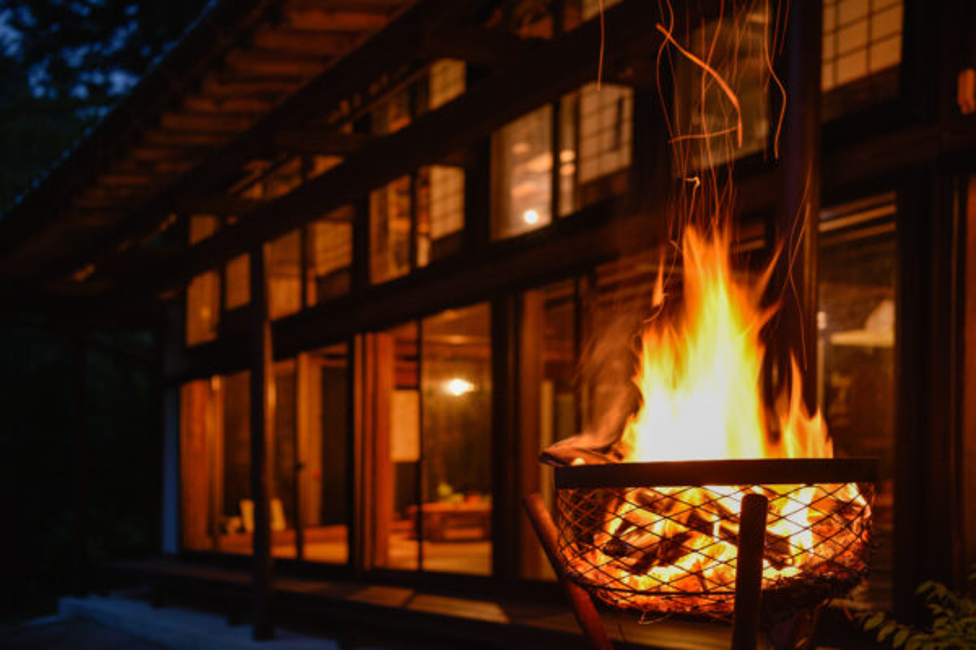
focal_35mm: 40
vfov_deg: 33.4
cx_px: 488
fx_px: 1084
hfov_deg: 48.5
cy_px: 325
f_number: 2.8
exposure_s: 1/5
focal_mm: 40
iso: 100
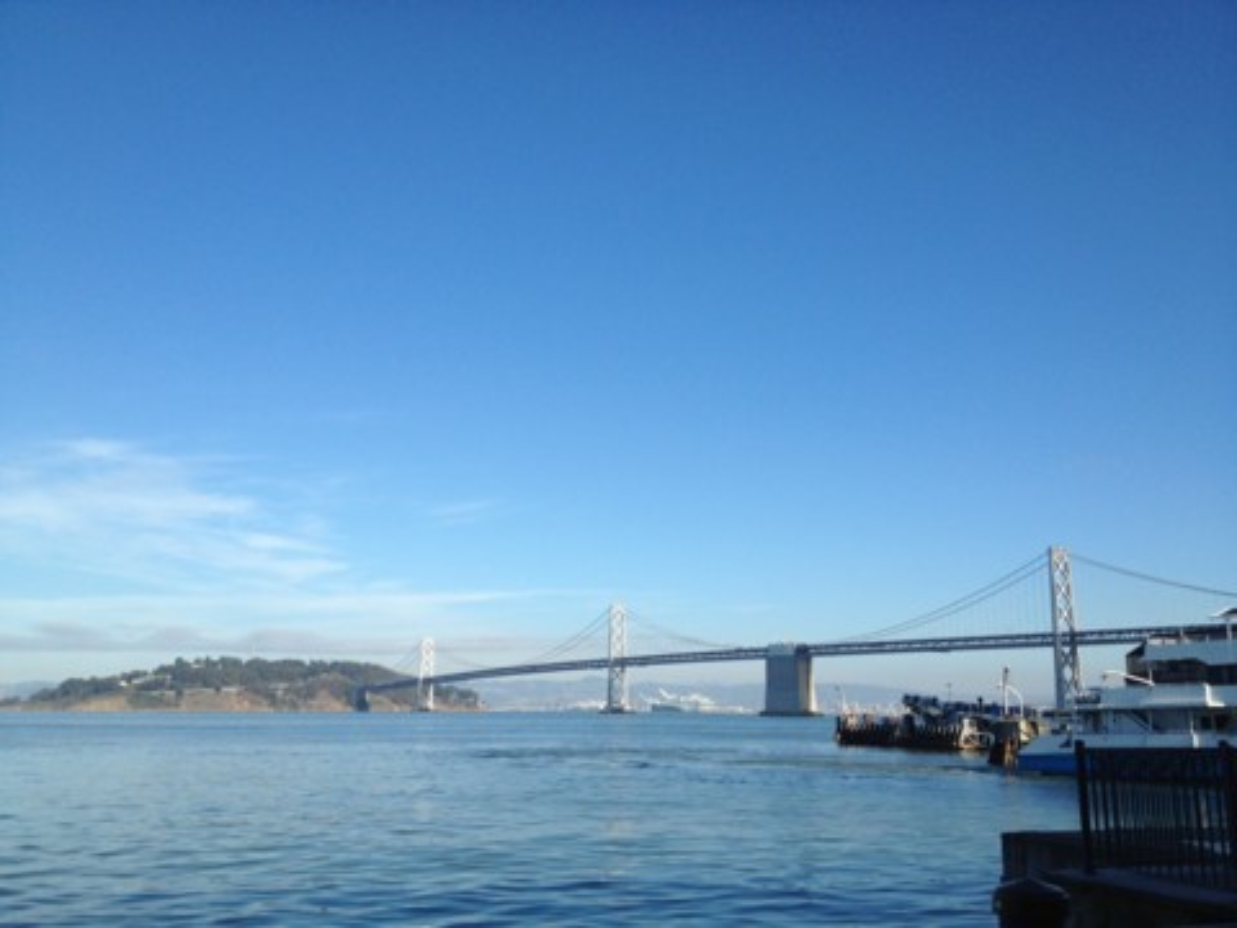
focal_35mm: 35
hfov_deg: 52.6
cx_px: 618
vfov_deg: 40.7
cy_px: 464
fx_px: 1251
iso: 64
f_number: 2.4
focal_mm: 4.28
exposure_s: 1/2045
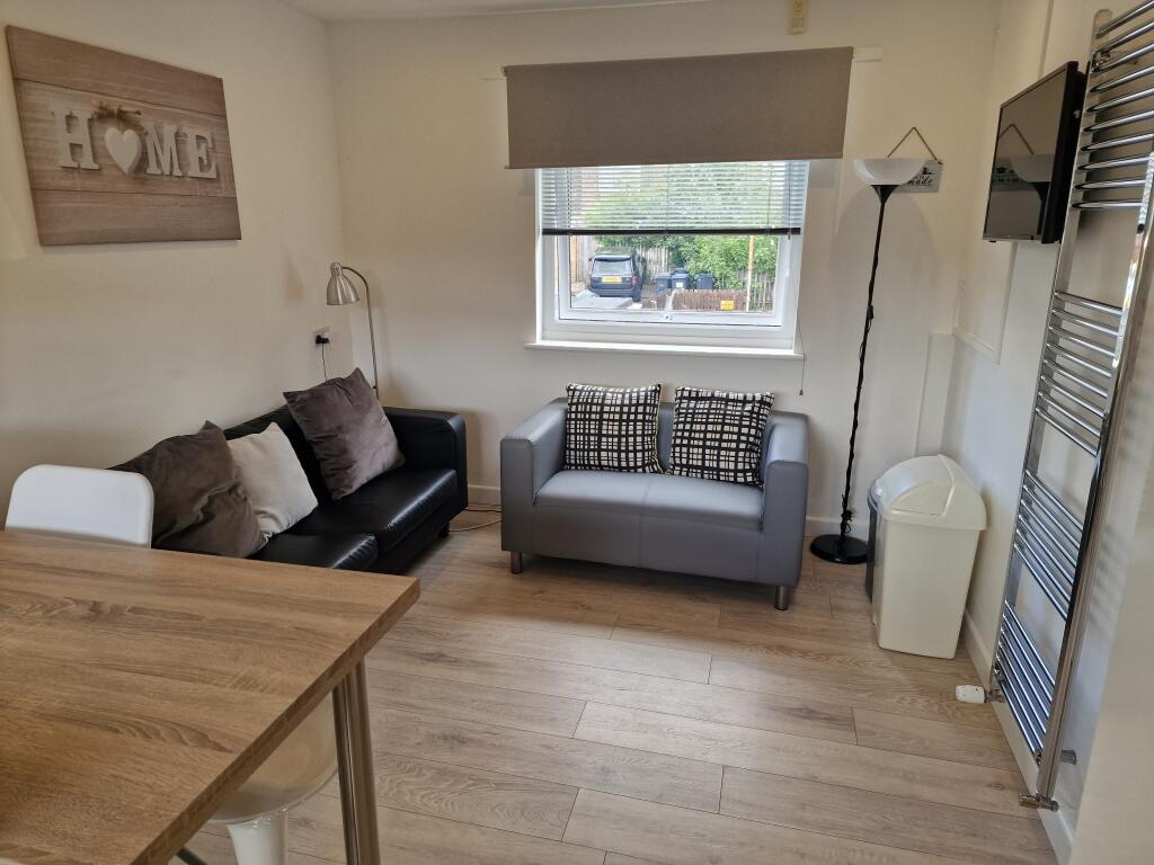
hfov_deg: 73.9
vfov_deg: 58.9
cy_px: 432
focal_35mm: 23
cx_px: 577
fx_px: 767
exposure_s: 1/180
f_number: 1.8
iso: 80
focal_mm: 6.4
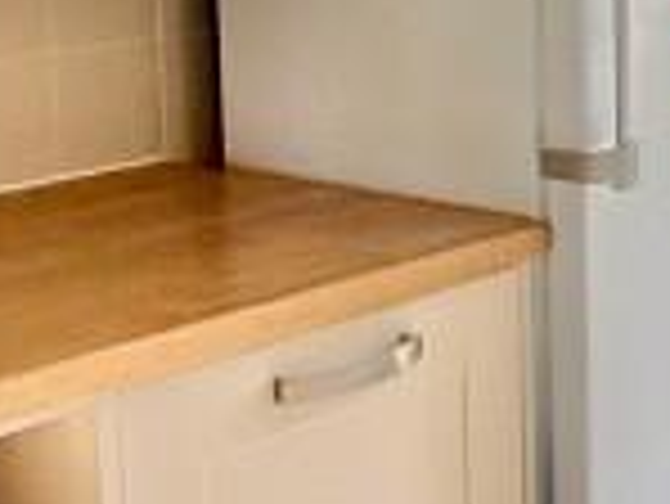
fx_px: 1860
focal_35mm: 96
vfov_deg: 15.2
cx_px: 670
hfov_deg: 19.8
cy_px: 36
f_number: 2.2
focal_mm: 2.22
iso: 1000
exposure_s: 1/60
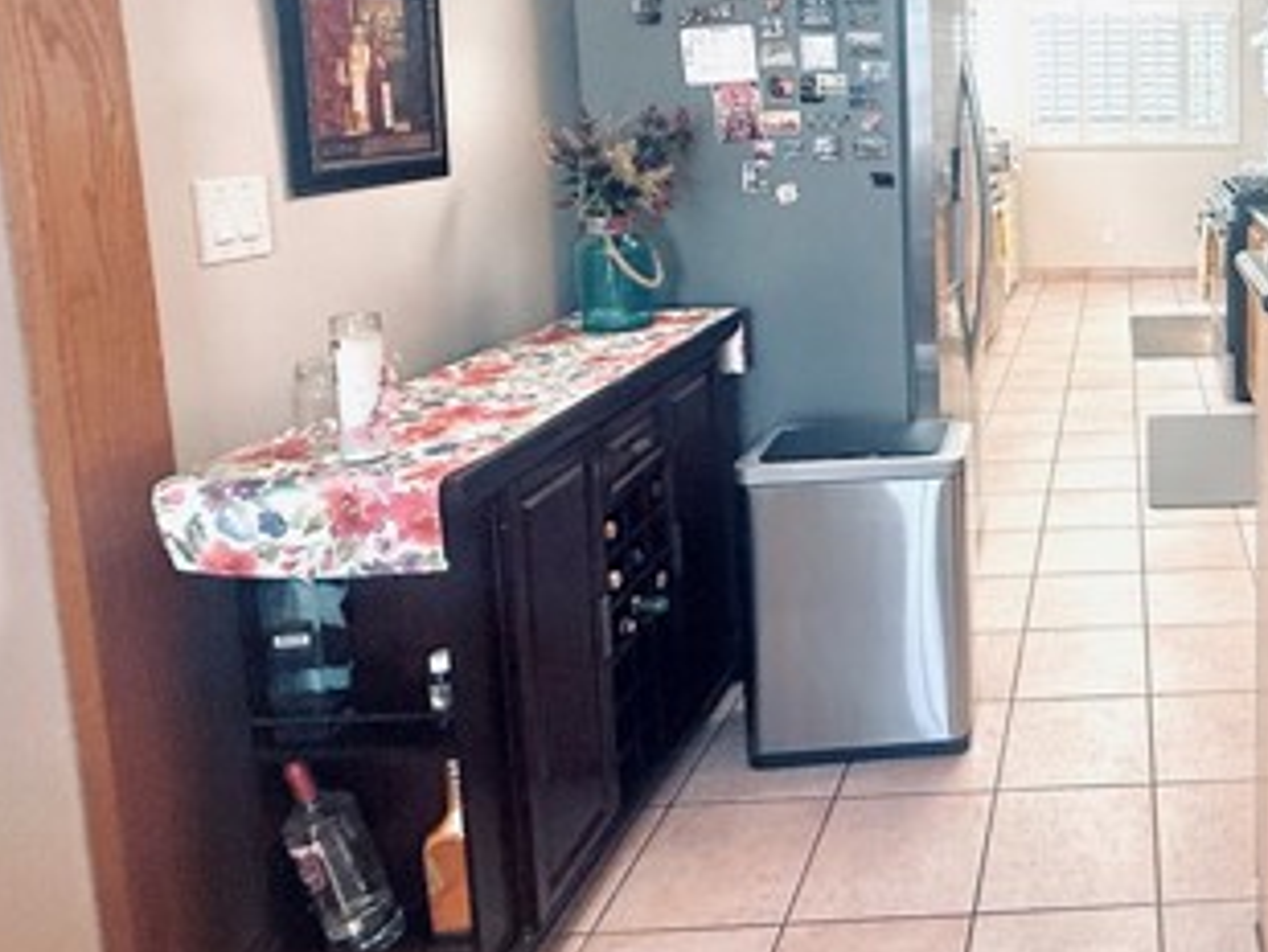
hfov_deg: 52.3
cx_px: 1194
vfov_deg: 46.1
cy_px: 209
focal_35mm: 29
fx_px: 1063
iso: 200
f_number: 2.2
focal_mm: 2.22
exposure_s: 1/120
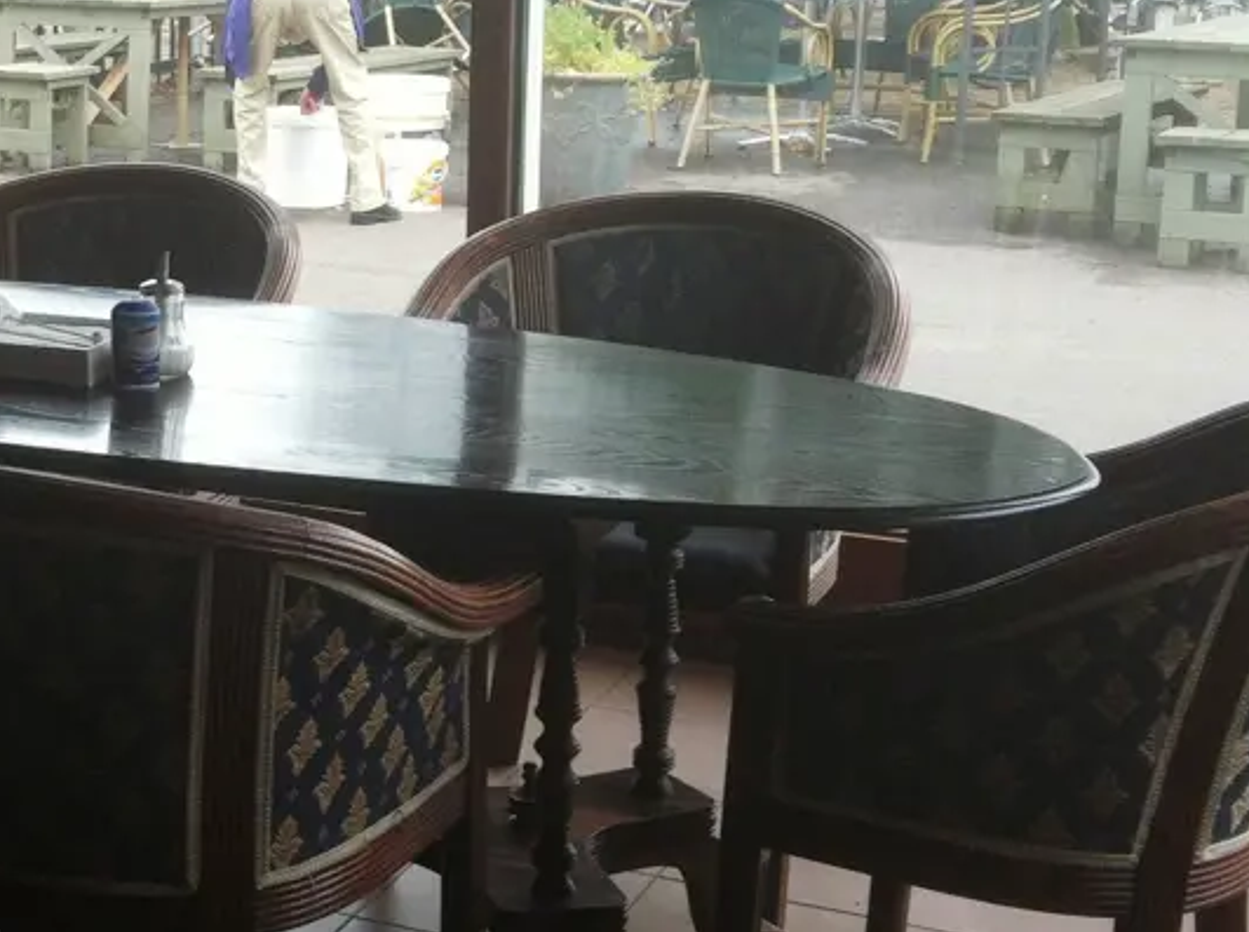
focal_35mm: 79
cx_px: 150
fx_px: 2845
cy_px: 242
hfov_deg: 24.1
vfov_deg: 18.5
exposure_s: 1/136
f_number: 2.8
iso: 80
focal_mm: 3.85
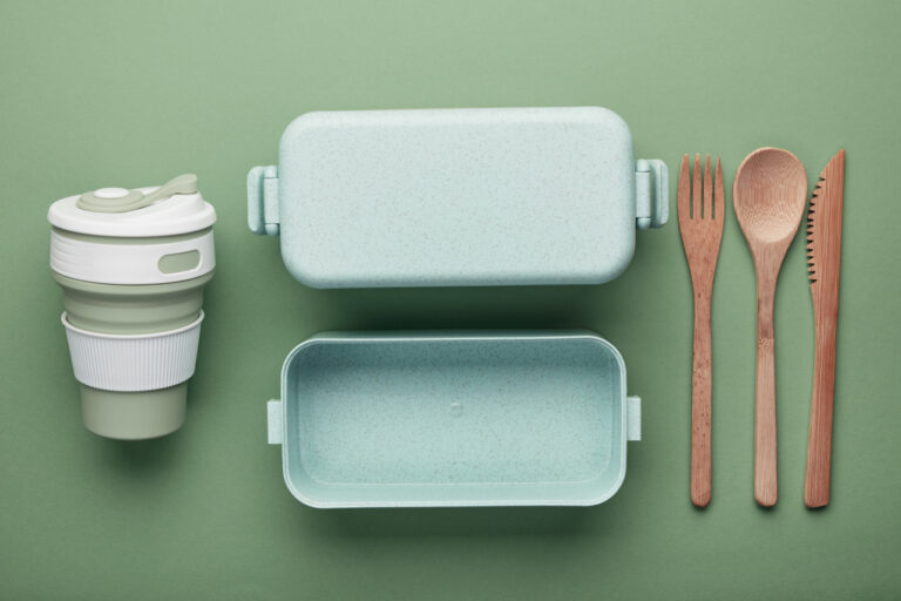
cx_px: 450
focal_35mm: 59
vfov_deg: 23.0
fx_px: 1477
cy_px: 300
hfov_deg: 33.9
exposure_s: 1/180
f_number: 11
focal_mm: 39
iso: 200
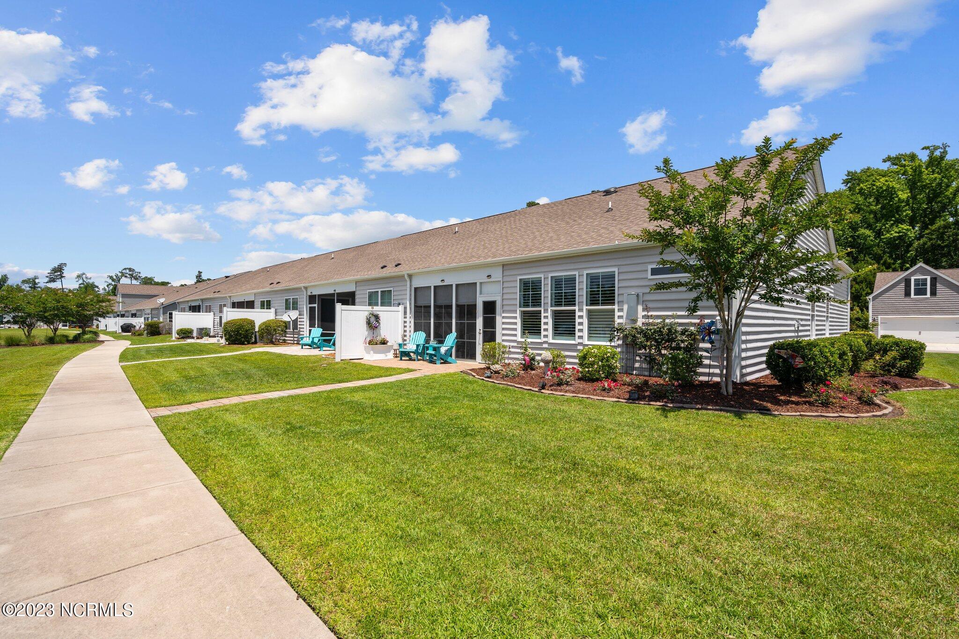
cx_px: 480
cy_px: 320
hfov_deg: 96.7
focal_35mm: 16
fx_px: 426
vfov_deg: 73.7
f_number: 4
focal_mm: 16
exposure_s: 1/2500
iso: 200
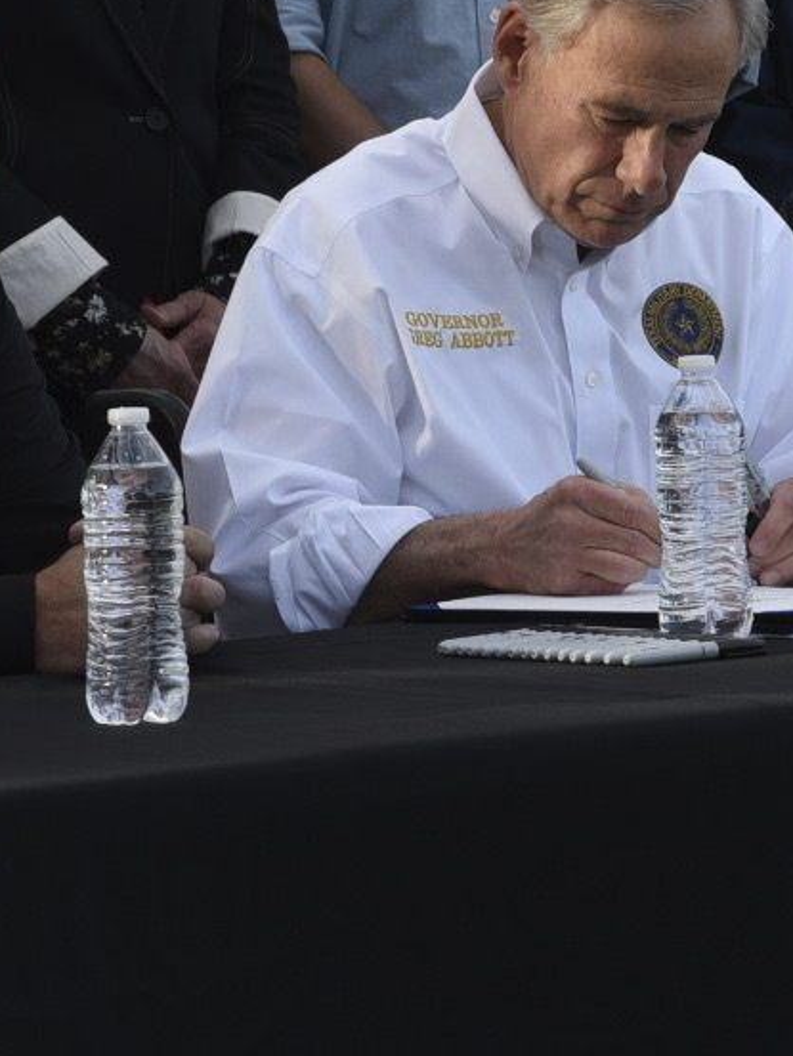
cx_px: 766
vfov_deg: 5.9
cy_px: 254
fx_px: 10320
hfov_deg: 4.4
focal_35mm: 338
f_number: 13
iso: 250
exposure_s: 1/100
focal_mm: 120
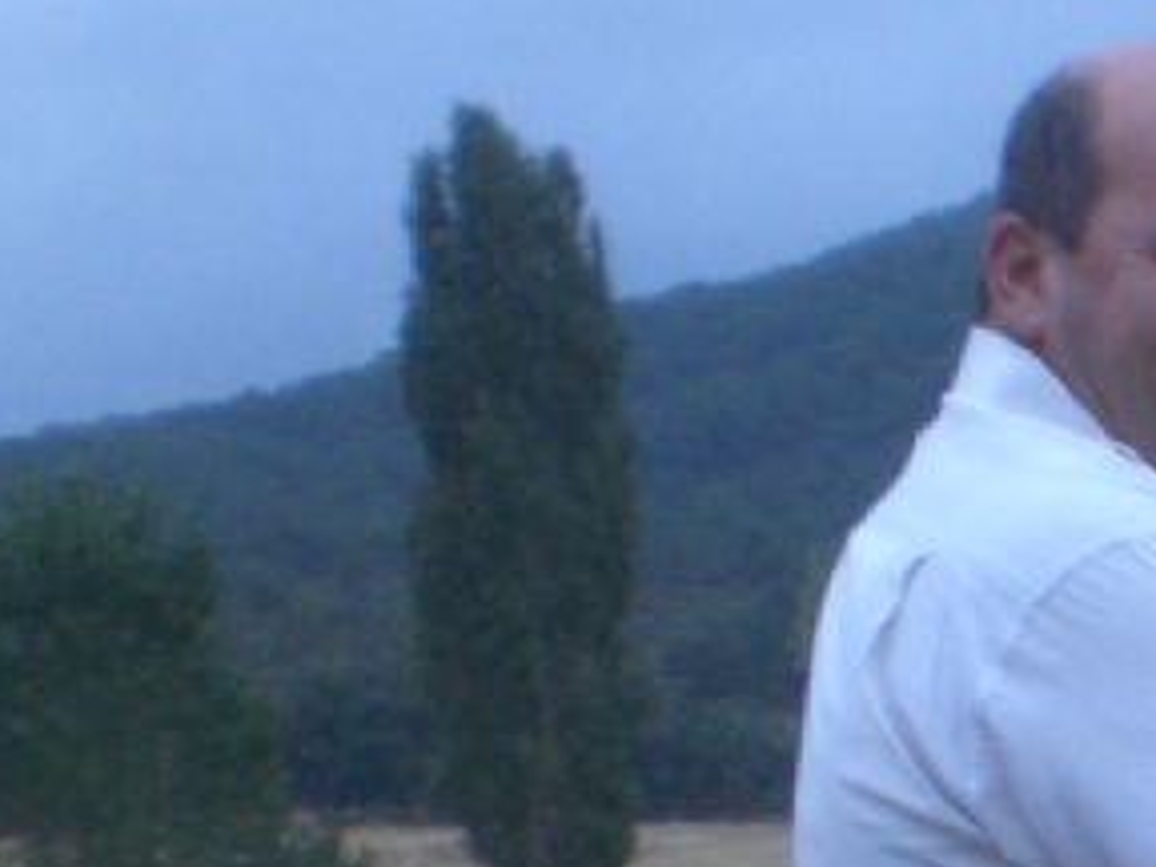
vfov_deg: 10.7
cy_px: 1212
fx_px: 4508
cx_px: 1521
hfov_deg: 14.0
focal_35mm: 135
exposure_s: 1/100
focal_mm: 6.3
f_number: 3.1
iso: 200
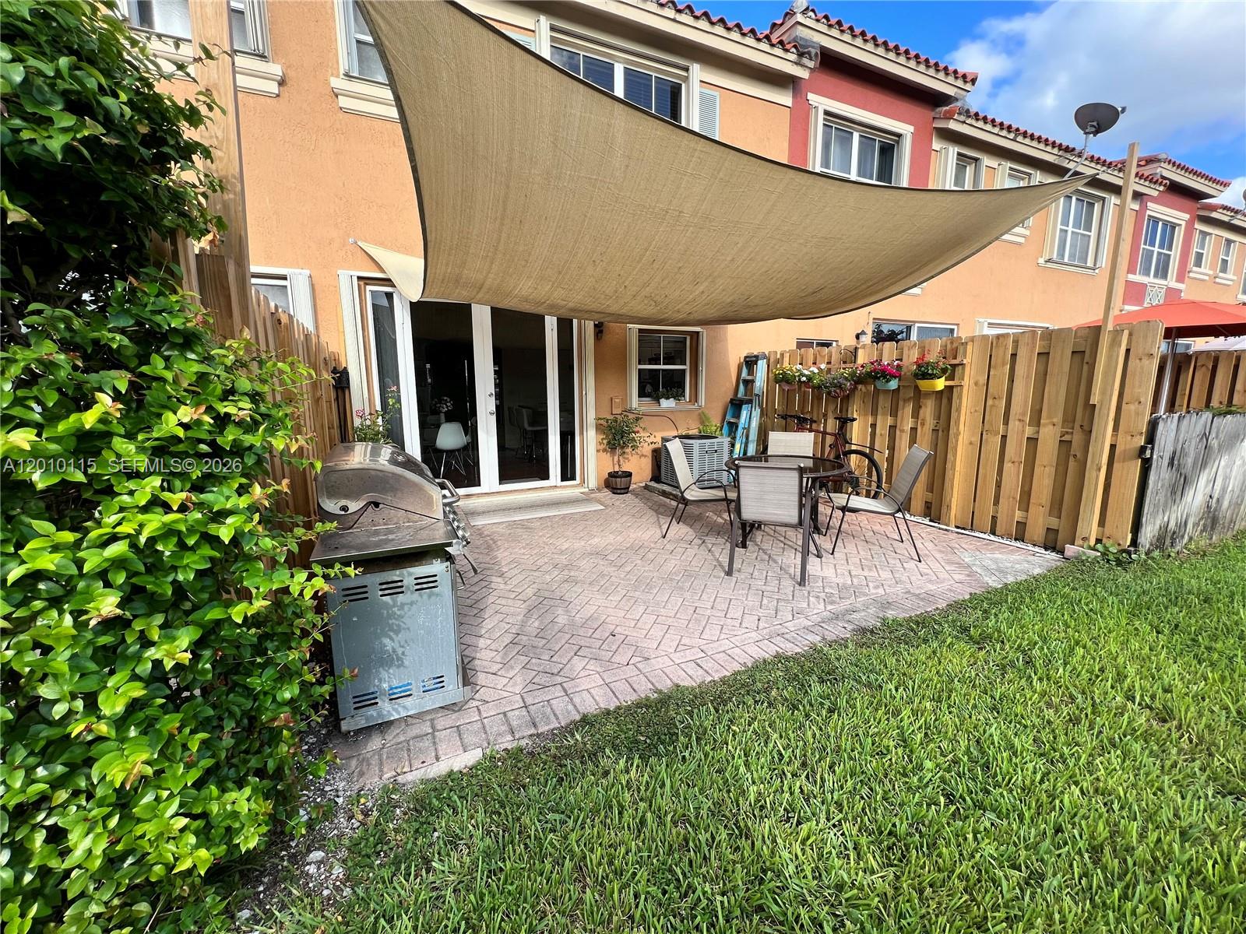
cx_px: 623
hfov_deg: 106.2
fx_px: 468
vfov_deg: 89.9
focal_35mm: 13
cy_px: 467
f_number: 1.8
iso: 32
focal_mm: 1.57
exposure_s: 1/544
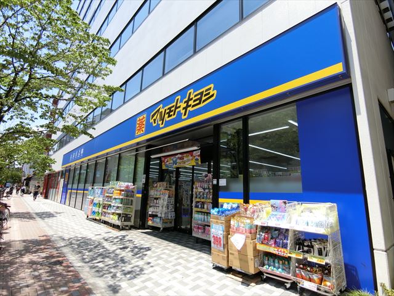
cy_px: 148
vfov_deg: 68.7
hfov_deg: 84.7
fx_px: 216
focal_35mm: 19
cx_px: 197
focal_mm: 4.06
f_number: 2.7
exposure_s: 1/1000
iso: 80
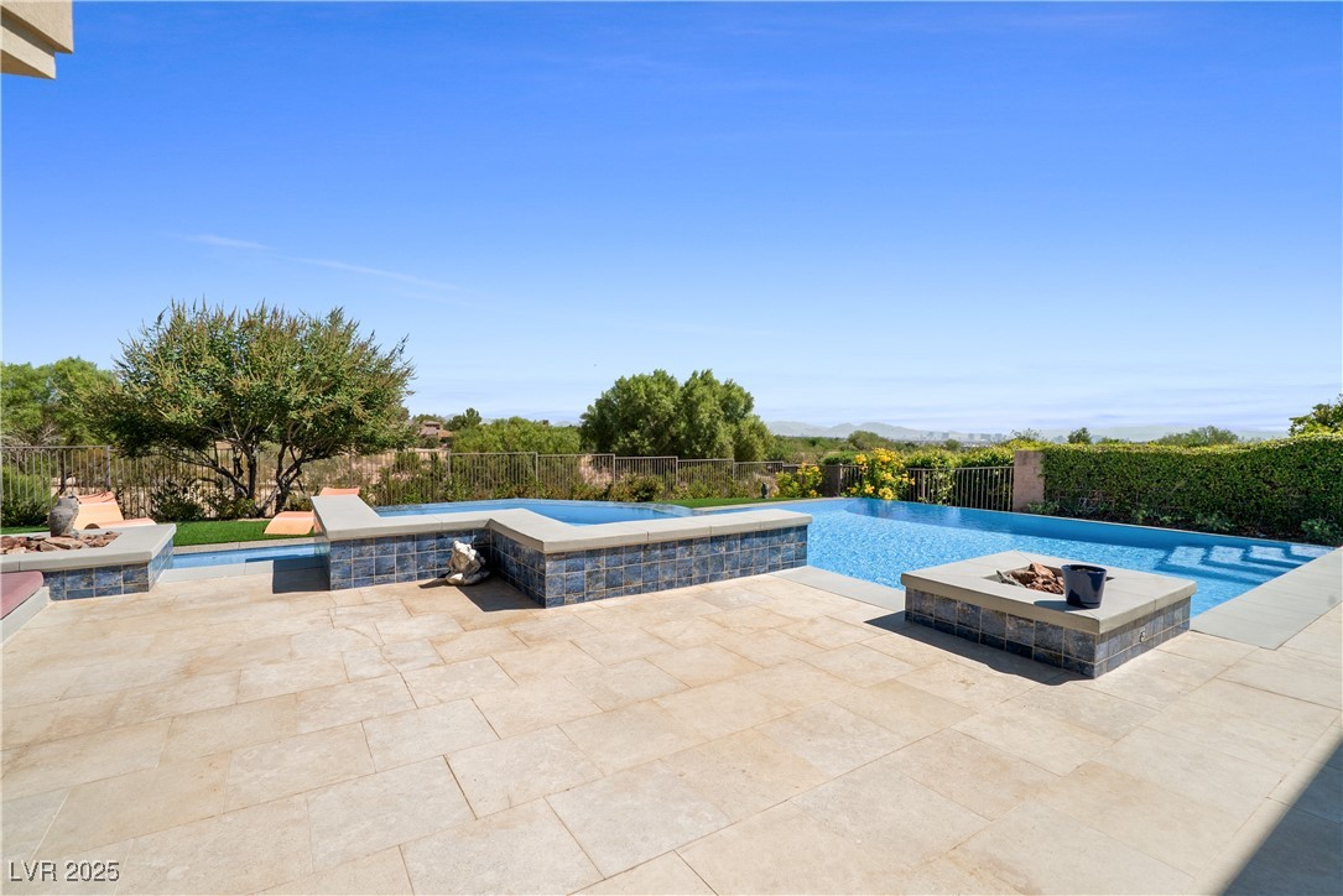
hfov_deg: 96.7
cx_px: 672
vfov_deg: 73.8
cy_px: 448
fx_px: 597
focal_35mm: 16
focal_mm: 16
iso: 500
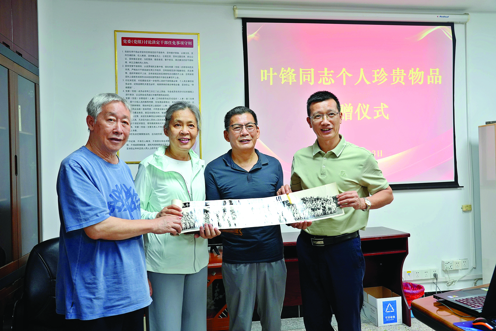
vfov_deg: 45.0
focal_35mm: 29
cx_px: 248
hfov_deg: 63.7
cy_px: 166
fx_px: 400
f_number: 4.5
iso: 800
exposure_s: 1/125
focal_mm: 29
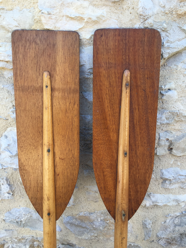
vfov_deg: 61.7
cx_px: 93
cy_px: 124
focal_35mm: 29
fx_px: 208
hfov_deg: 48.2
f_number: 2.2
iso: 25
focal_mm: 4.15
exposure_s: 1/111
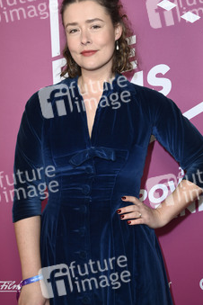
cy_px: 142
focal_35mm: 66
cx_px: 110
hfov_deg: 20.6
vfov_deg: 30.5
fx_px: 558
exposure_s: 1/250
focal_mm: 56
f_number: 5.6
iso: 640
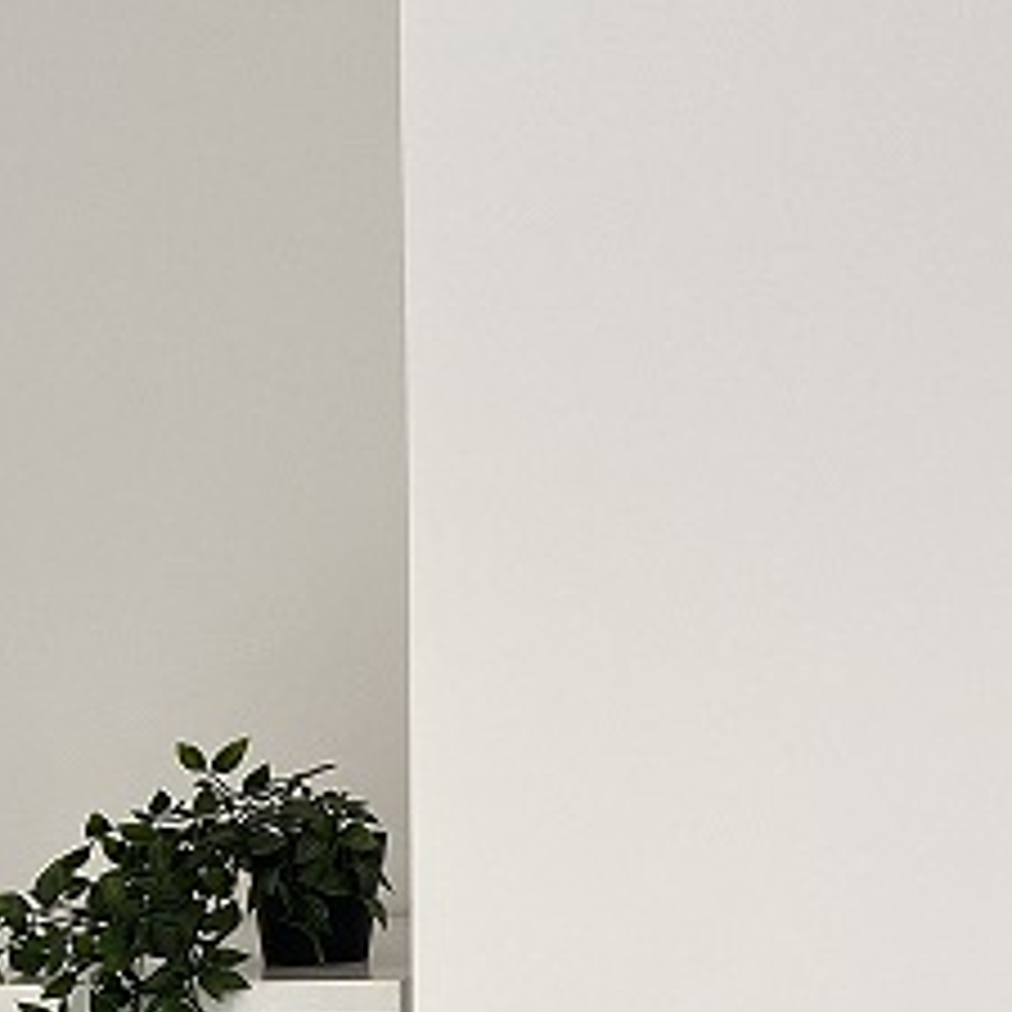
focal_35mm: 103
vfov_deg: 15.9
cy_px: 1385
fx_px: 3407
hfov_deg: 16.4
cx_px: -81
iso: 50
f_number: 1.8
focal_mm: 4.25
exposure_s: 1/100
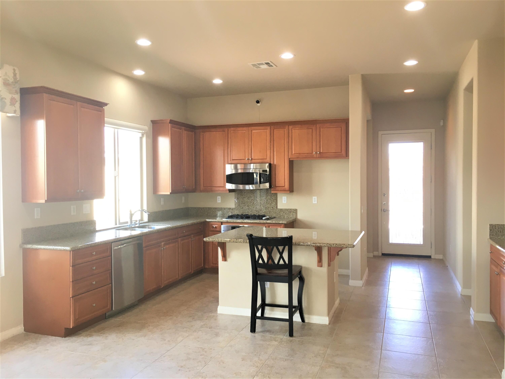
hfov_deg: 61.7
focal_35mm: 29
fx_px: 423
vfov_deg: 48.2
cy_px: 190
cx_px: 252
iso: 32
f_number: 2.2
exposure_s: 1/30
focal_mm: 4.15
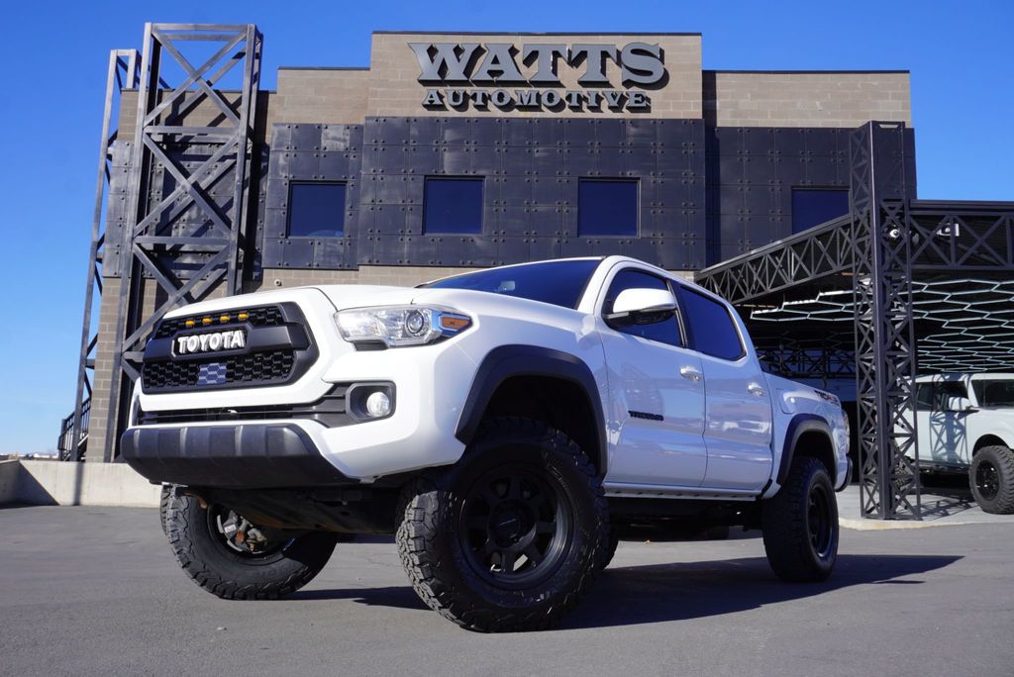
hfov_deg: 55.1
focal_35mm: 34
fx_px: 972
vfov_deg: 38.4
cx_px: 507
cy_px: 338
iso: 100
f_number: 10
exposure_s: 1/125
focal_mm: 23
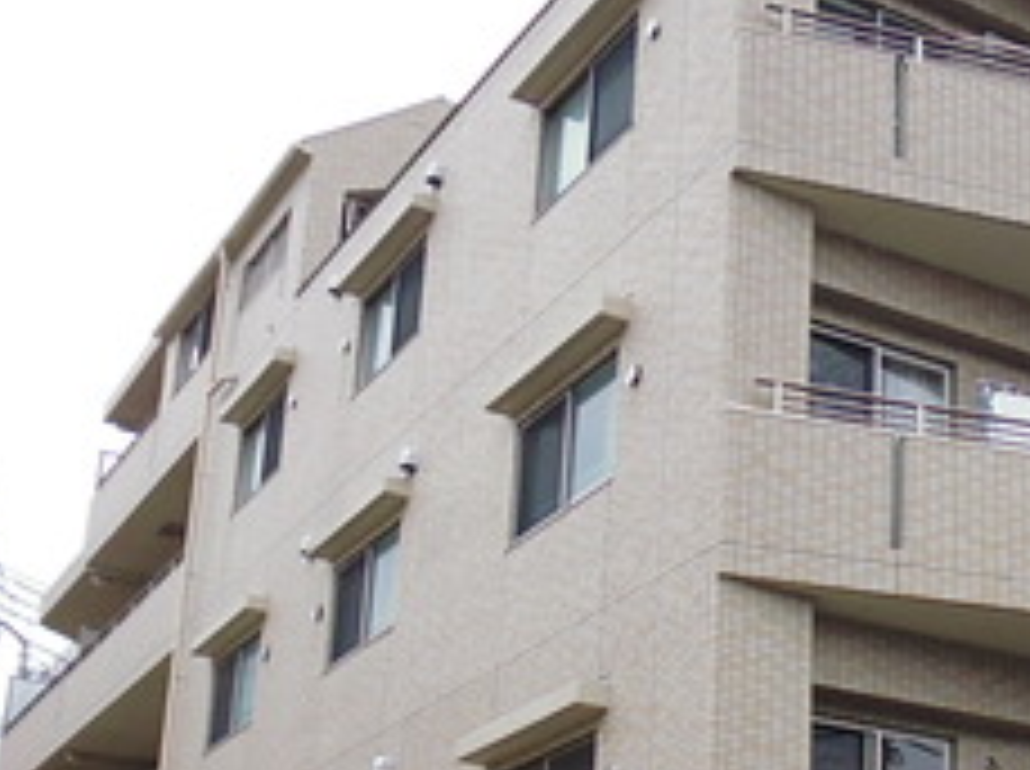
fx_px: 1872
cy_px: 639
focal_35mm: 63
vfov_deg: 22.8
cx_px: 927
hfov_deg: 29.5
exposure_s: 1/400
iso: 160
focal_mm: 4.3
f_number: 2.8
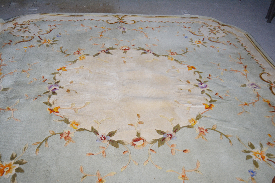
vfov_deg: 36.9
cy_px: 92
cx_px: 138
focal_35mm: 36
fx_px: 275
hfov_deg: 53.1
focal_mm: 24
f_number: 3.8
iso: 800
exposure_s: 1/60
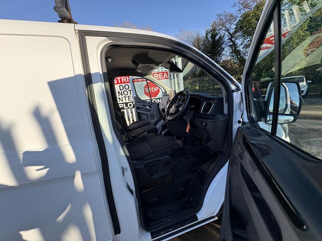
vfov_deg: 85.7
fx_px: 130
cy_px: 120
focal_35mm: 14
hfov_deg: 102.1
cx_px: 161
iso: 64
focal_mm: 2.22
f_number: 2.2
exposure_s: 1/435
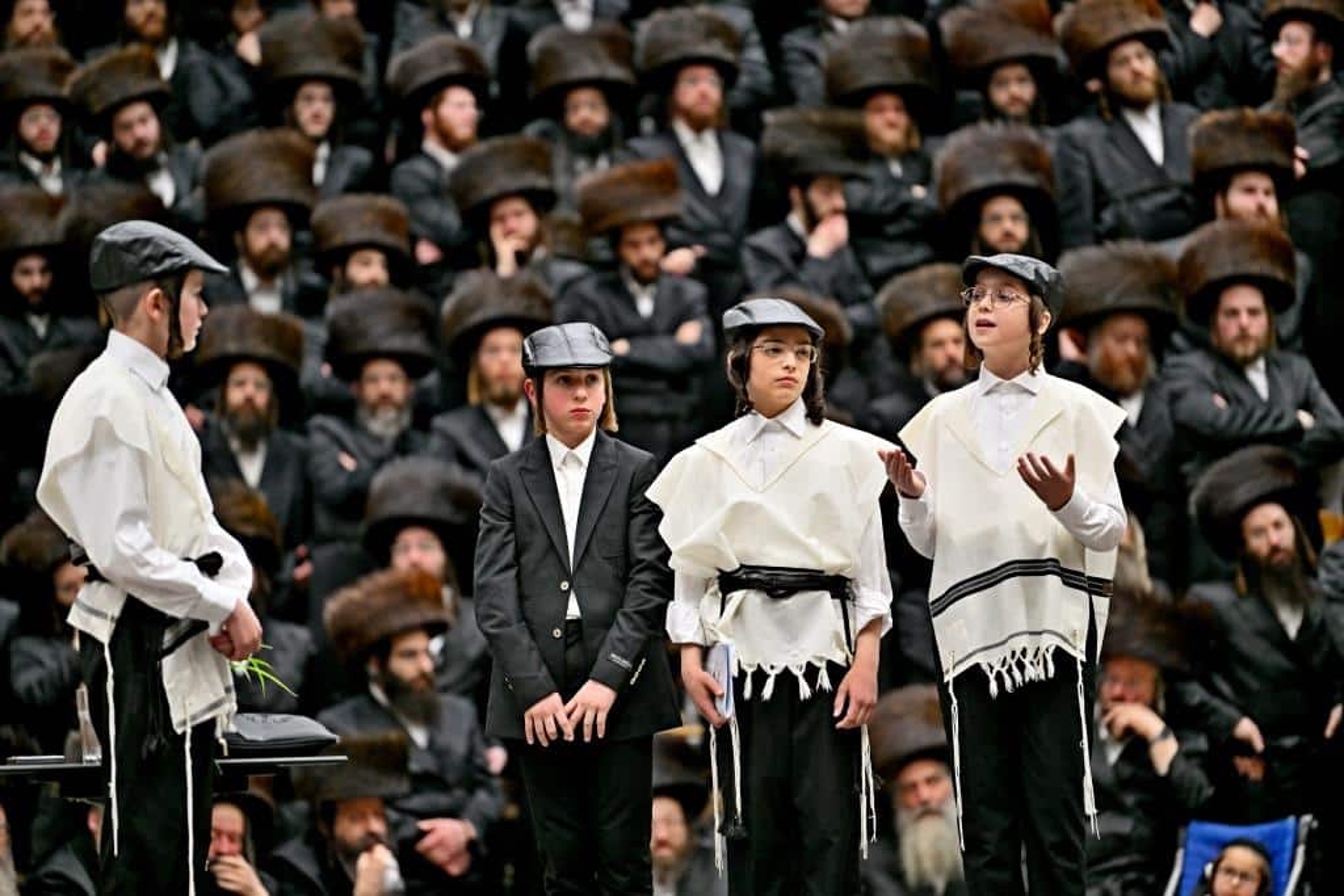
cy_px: 448
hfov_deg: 10.3
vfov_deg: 6.9
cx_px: 672
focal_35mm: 200
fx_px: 7467
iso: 200
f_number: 2.8
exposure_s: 1/200
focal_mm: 200
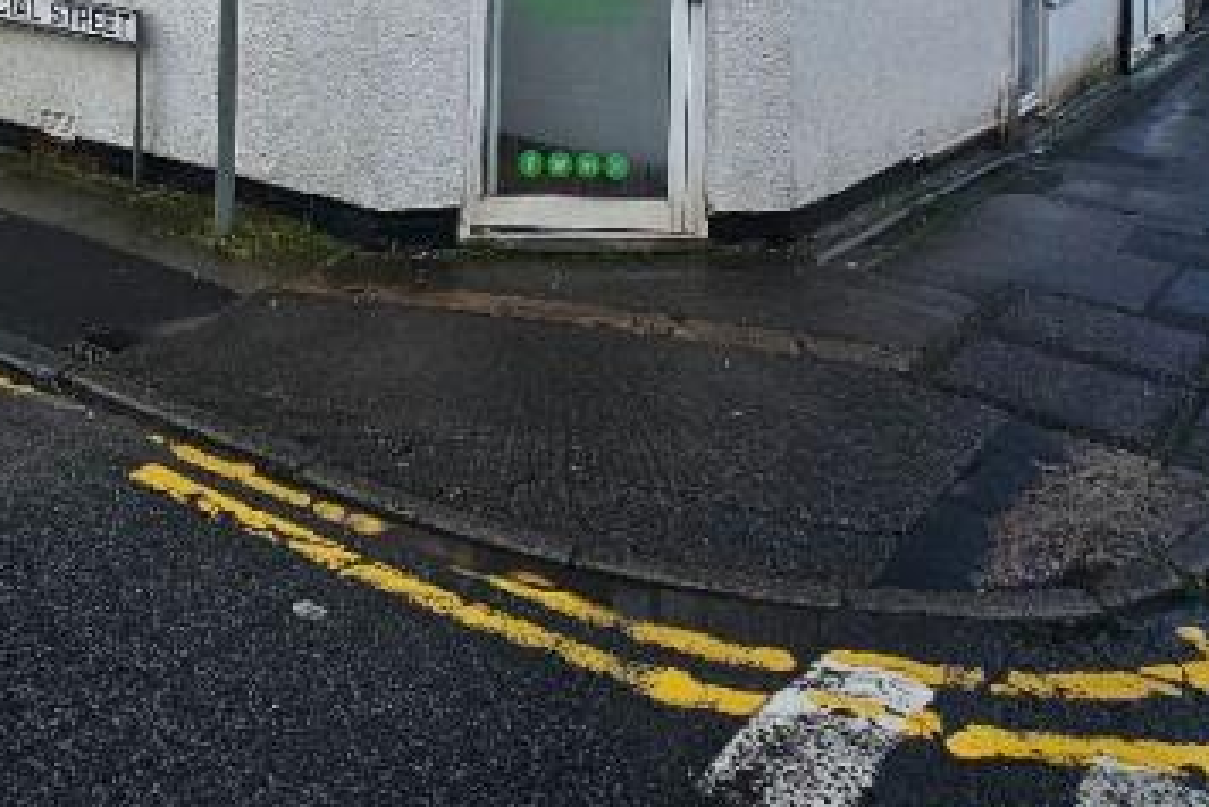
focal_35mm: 39
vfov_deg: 27.6
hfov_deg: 47.3
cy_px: -283
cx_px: 272
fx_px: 1310
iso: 50
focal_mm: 2.2
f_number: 2.2
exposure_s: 1/493
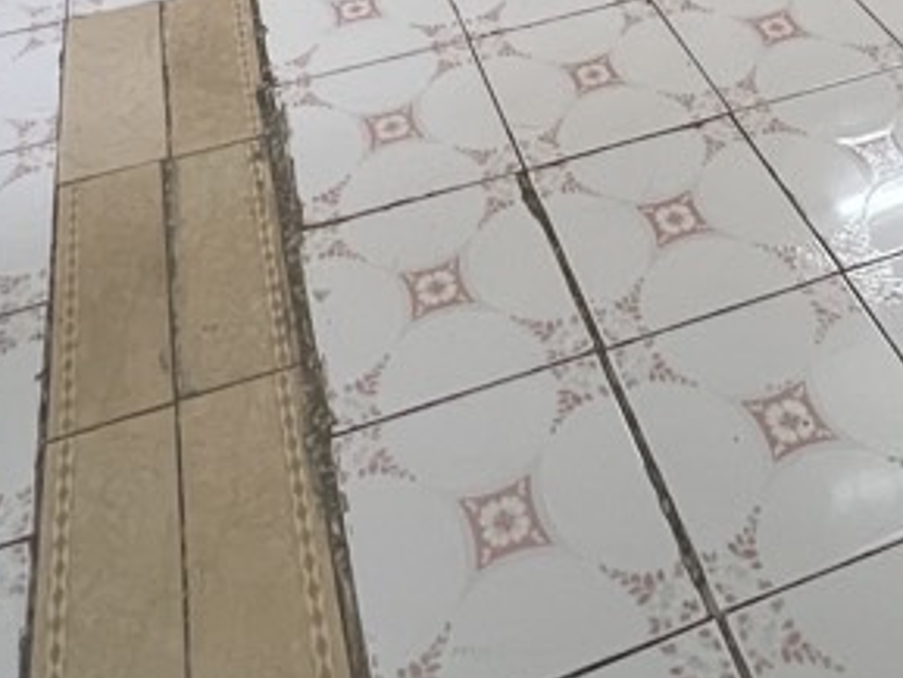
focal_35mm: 46
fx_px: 1200
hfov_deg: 41.0
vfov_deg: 23.0
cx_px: 556
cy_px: -431
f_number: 1.8
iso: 400
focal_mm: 1.57
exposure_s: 1/50
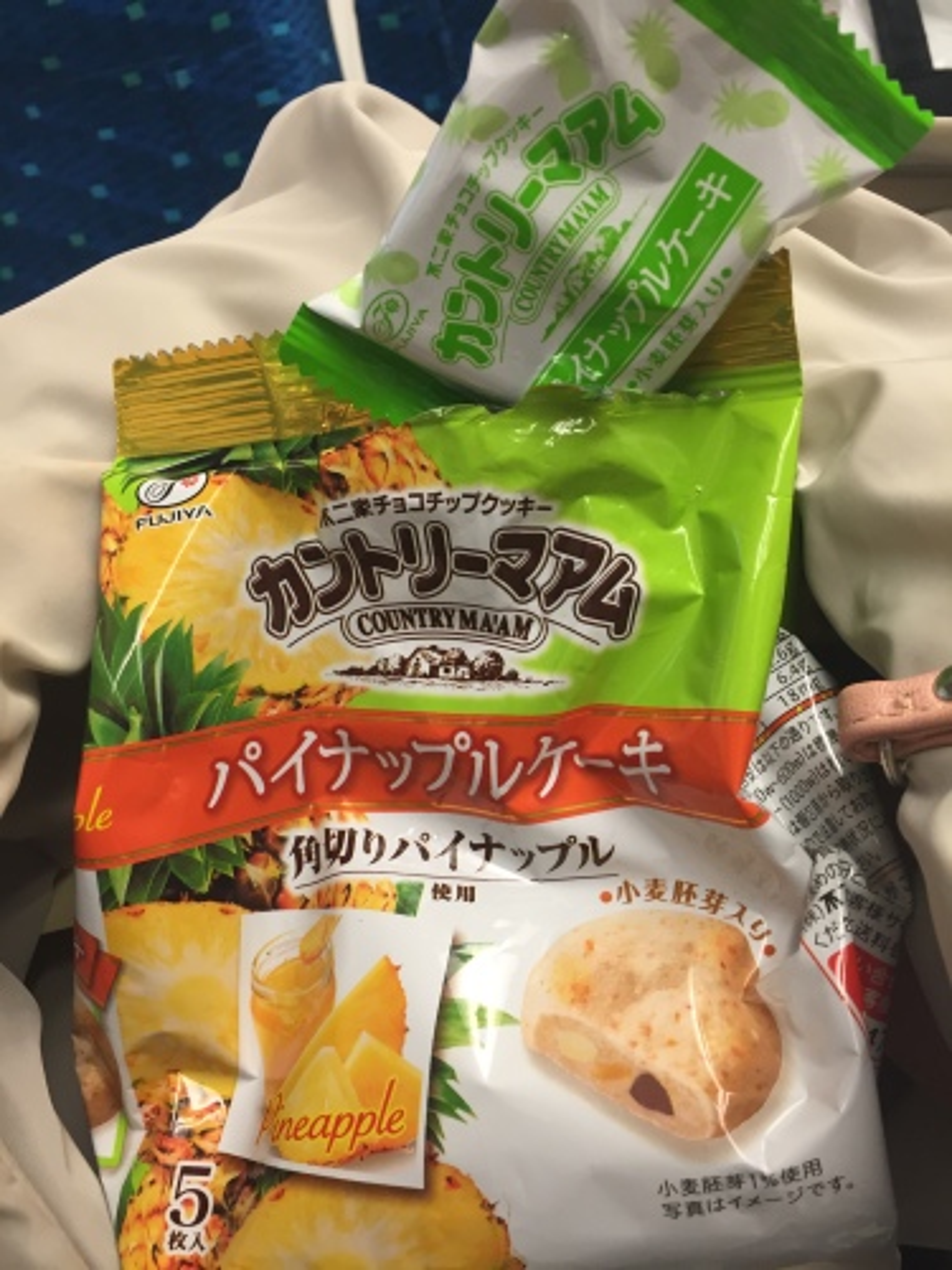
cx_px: 476
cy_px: 635
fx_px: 1063
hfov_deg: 48.2
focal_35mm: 29
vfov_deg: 61.7
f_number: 2.2
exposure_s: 1/30
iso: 64
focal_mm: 4.15
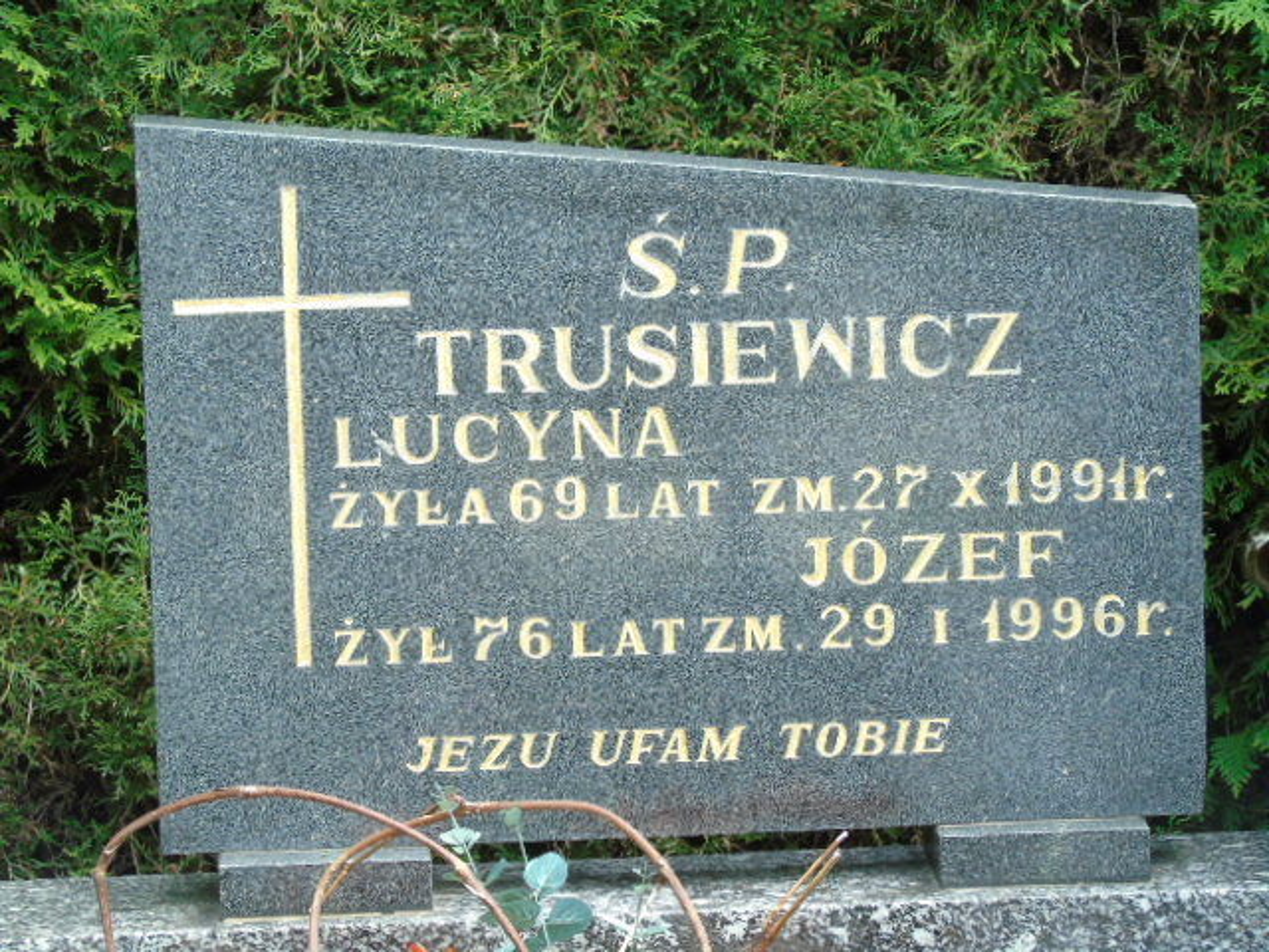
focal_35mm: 162
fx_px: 5939
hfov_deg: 12.2
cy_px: 476
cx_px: 634
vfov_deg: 9.2
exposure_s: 1/125
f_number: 4.9
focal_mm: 29
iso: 160
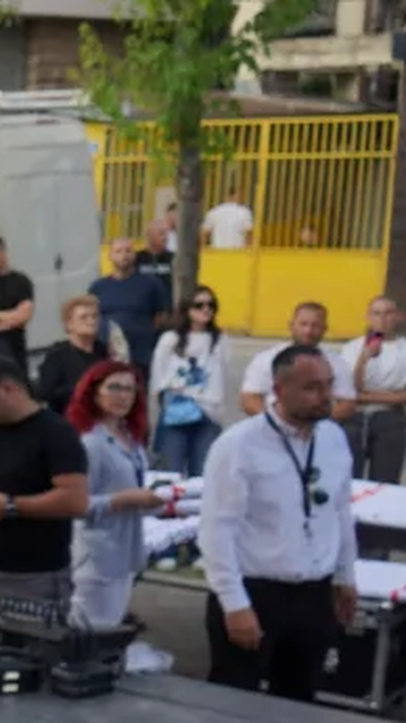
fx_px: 1727
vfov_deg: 23.5
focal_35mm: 90
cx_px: -634
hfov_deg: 10.9
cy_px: 515
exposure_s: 1/160
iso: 125
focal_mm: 29
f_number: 4
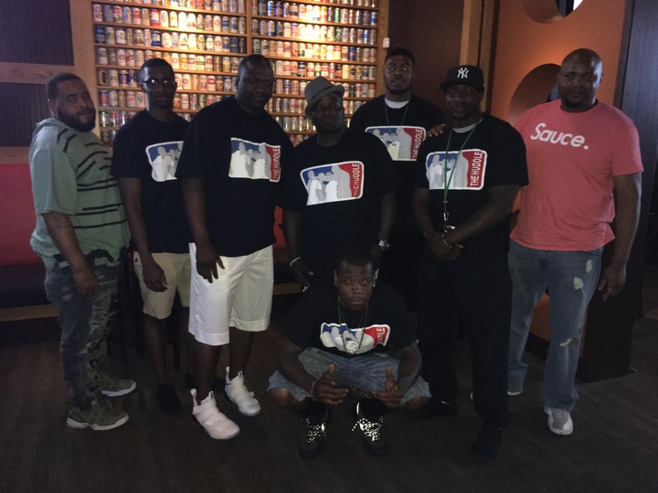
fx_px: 551
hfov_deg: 61.7
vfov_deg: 48.2
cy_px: 246
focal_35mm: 29
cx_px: 329
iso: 250
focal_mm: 4.15
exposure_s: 1/16
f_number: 2.2
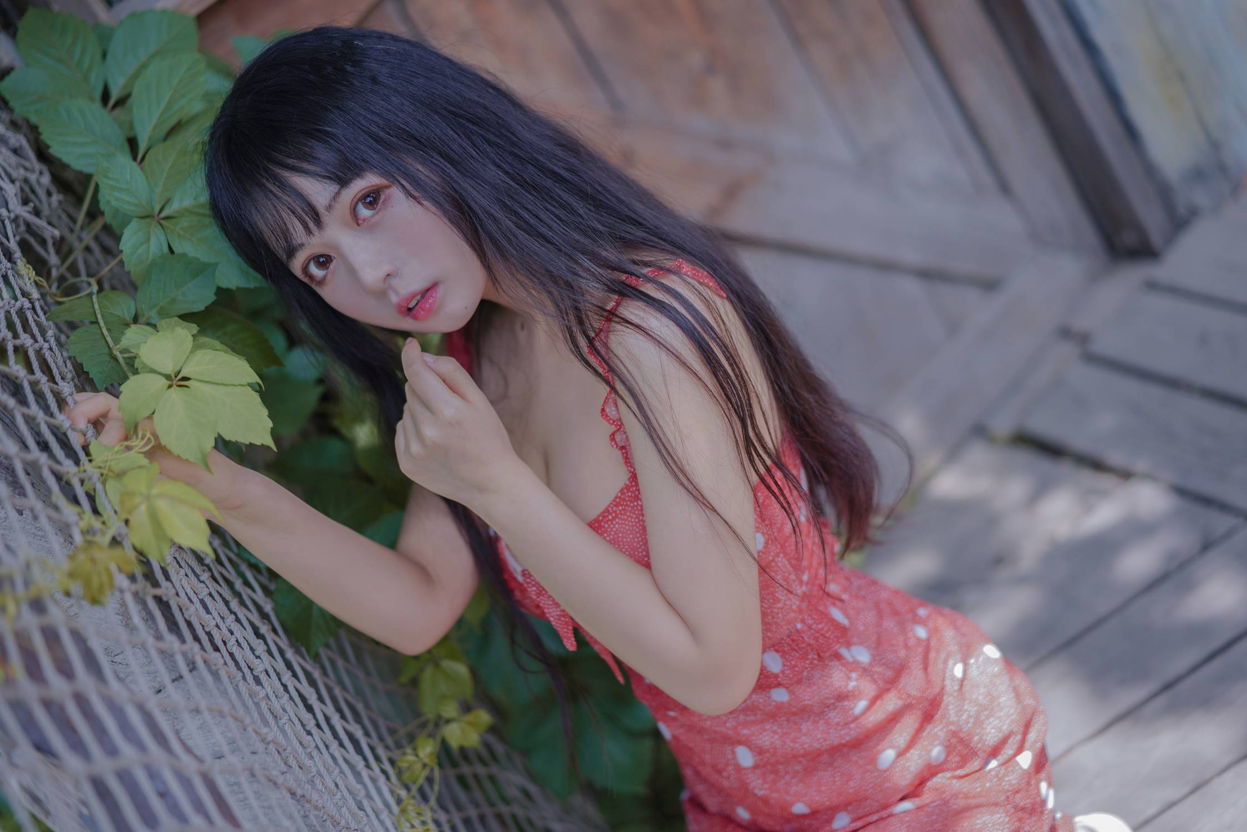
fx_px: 1905
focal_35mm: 55
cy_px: 416
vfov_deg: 24.6
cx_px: 624
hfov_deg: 36.2
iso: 100
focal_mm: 55
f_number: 1.8
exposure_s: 1/640
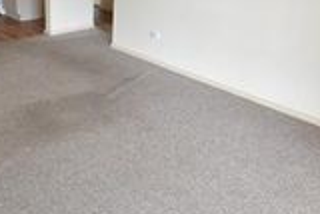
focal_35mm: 44
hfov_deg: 44.1
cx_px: 122
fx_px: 391
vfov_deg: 30.1
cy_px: 55
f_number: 4
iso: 560
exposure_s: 1/60
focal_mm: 10
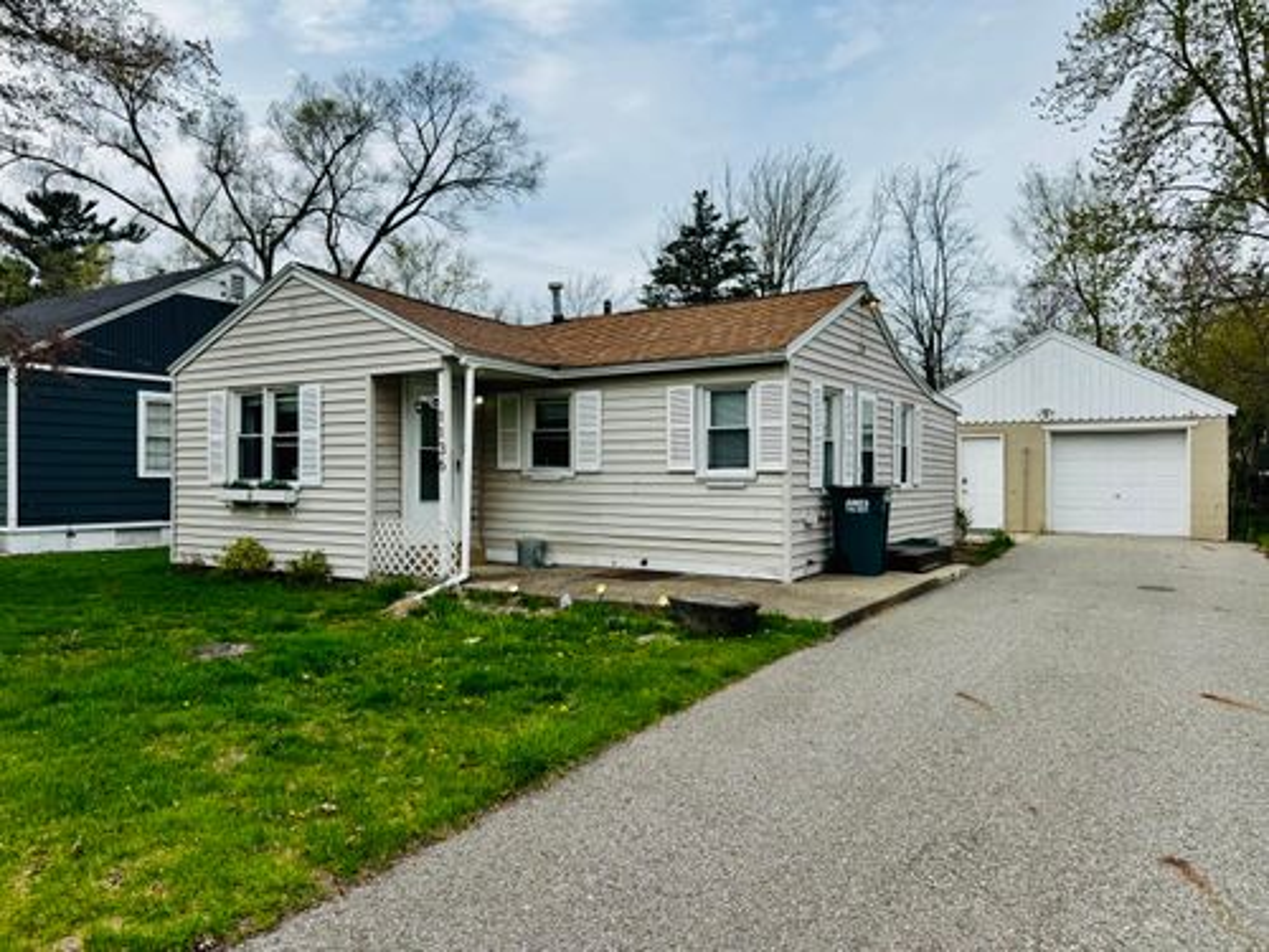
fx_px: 880
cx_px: 634
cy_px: 476
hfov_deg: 71.6
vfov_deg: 56.8
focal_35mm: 24
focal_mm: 6.76
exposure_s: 1/4049
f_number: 1.78
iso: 80
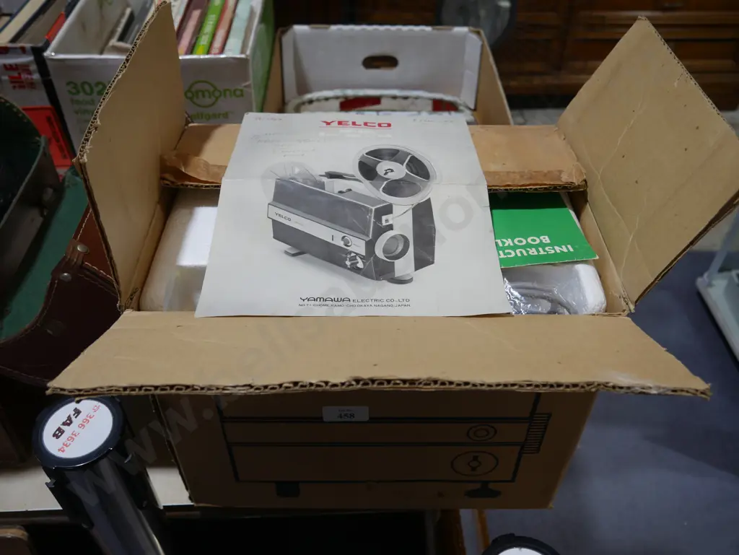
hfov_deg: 59.9
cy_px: 278
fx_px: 641
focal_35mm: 30
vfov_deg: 46.8
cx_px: 370
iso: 200
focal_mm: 15
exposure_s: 1/125
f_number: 4
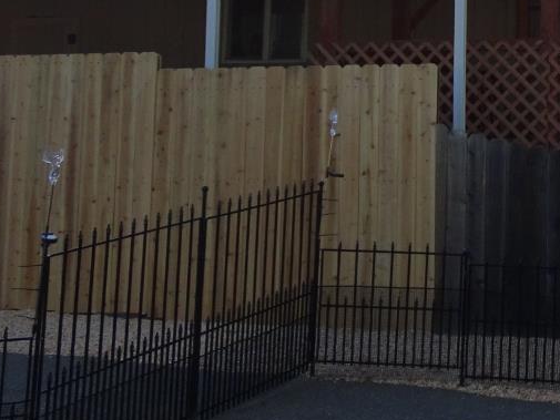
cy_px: -139
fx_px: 1634
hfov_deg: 17.8
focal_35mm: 101
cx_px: 796
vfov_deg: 14.0
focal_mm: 5.79
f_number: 4
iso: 80
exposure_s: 1/320
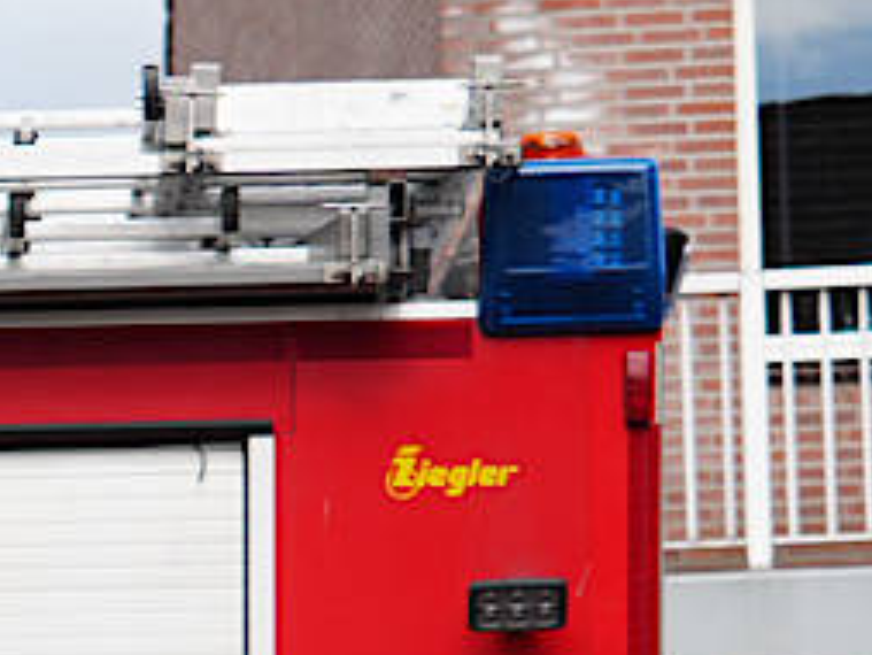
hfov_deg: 6.1
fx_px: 7712
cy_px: 1341
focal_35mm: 306
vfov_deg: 4.8
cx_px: -1358
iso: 100
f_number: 5
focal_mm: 42
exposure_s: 1/400
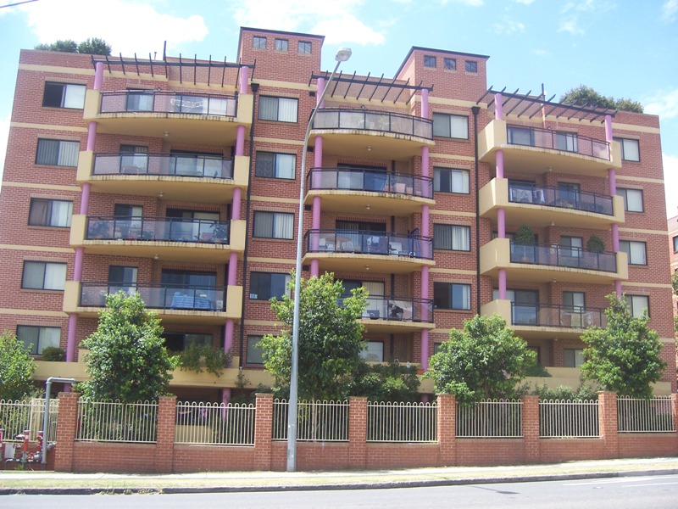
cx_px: 339
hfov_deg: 51.4
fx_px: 705
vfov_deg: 39.7
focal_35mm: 36
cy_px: 254
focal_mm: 6.2
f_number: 2.8
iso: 80
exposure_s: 1/640
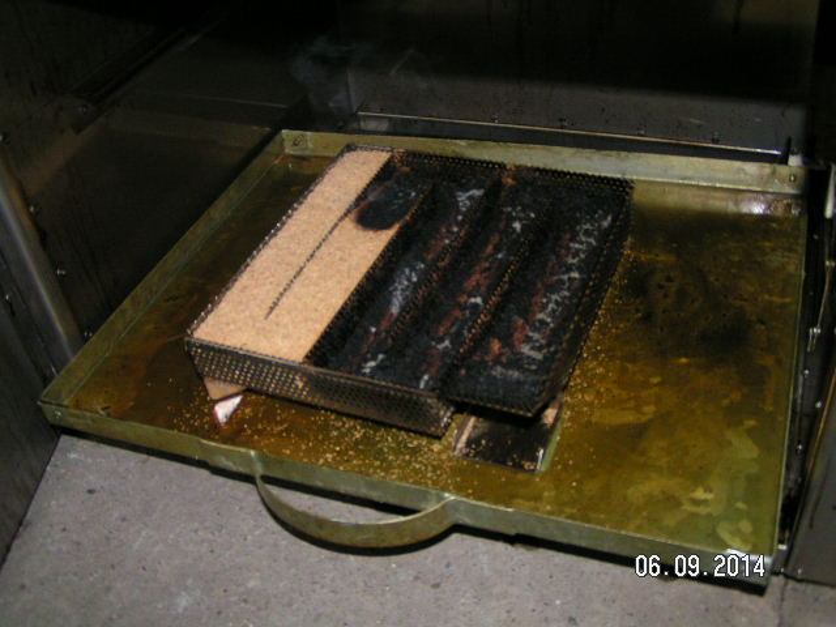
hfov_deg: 49.0
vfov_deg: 37.7
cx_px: 418
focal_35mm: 38
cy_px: 314
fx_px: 918
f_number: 2.8
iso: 200
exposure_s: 1/40
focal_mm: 5.8
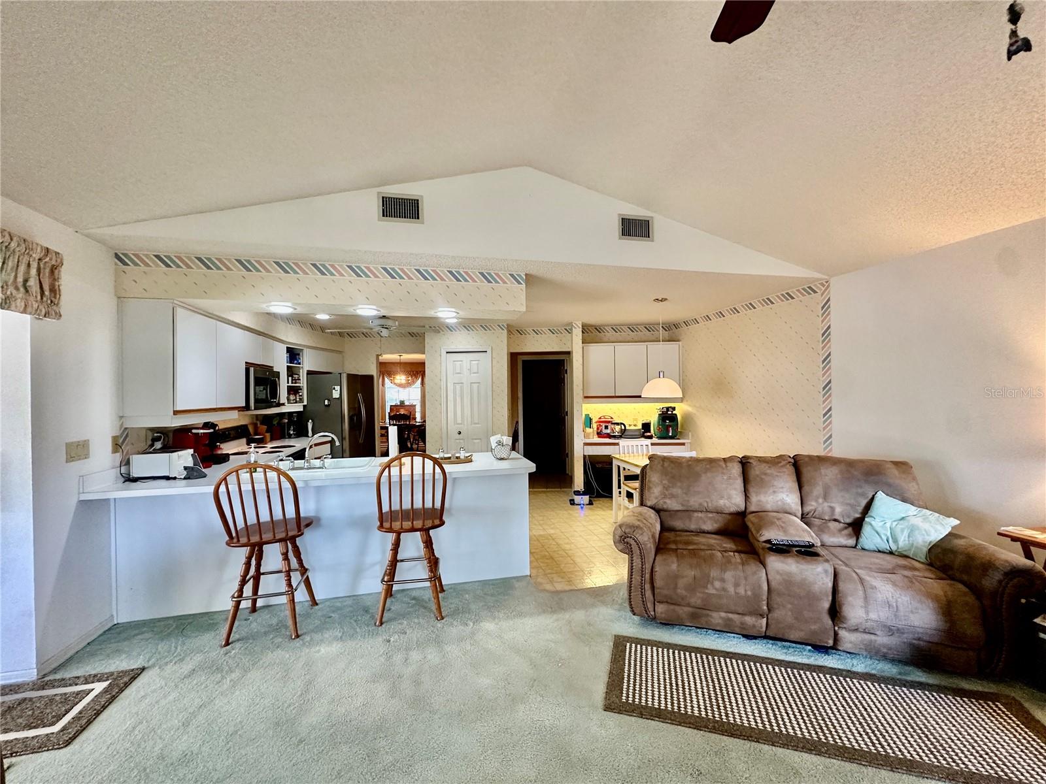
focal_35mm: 14
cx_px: 523
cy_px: 392
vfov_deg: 85.7
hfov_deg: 102.1
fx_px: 423
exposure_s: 1/60
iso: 320
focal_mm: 2.22
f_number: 2.2
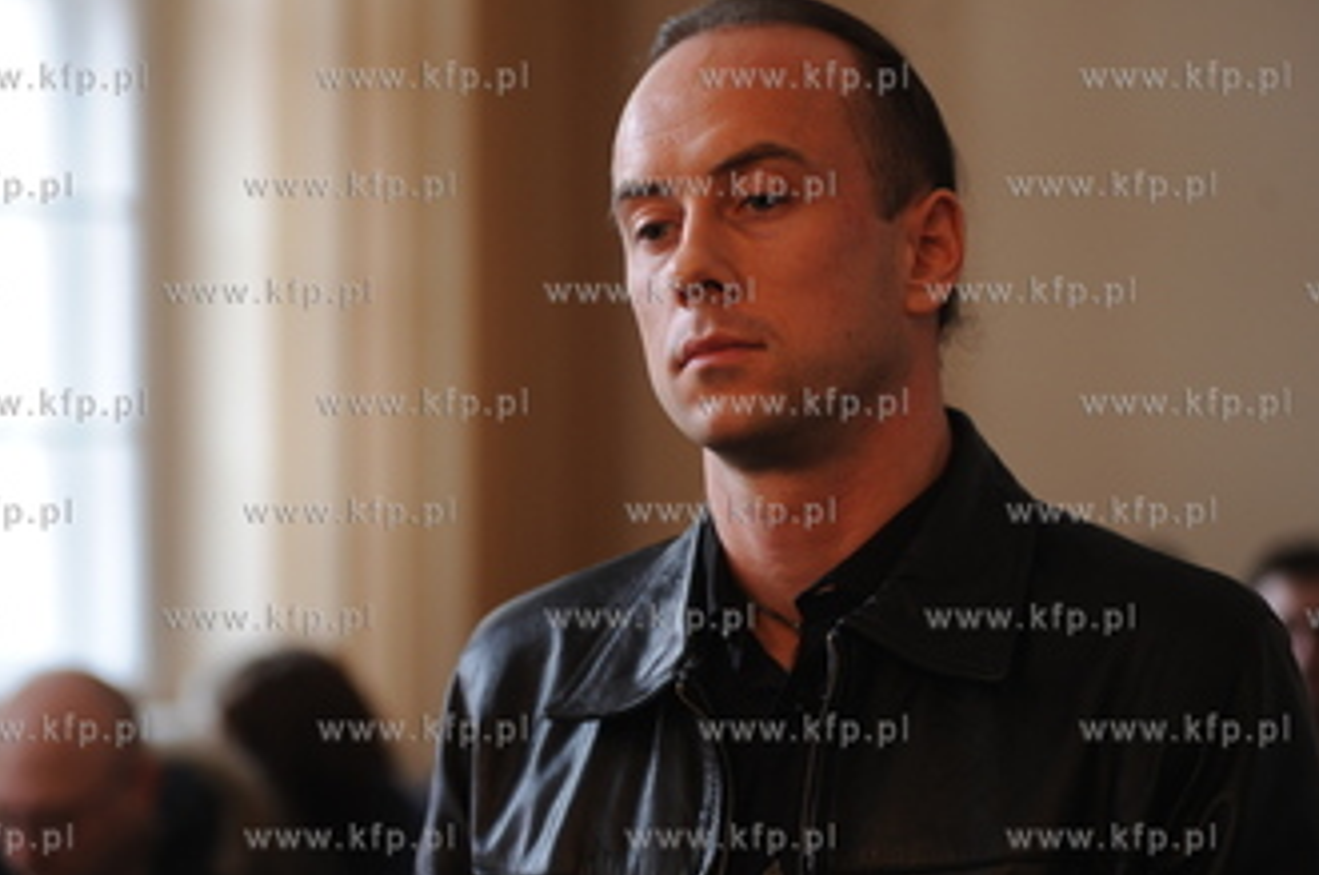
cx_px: 564
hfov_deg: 21.0
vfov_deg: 14.1
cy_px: 455
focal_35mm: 97
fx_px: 3549
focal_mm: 80
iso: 800
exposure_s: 1/100
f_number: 2.8
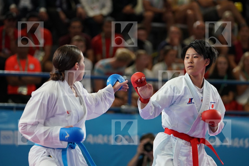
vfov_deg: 5.4
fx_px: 1771
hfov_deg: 8.0
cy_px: 83
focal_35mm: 256
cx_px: 124
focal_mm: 171
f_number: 2.8
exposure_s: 1/1000
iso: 1250
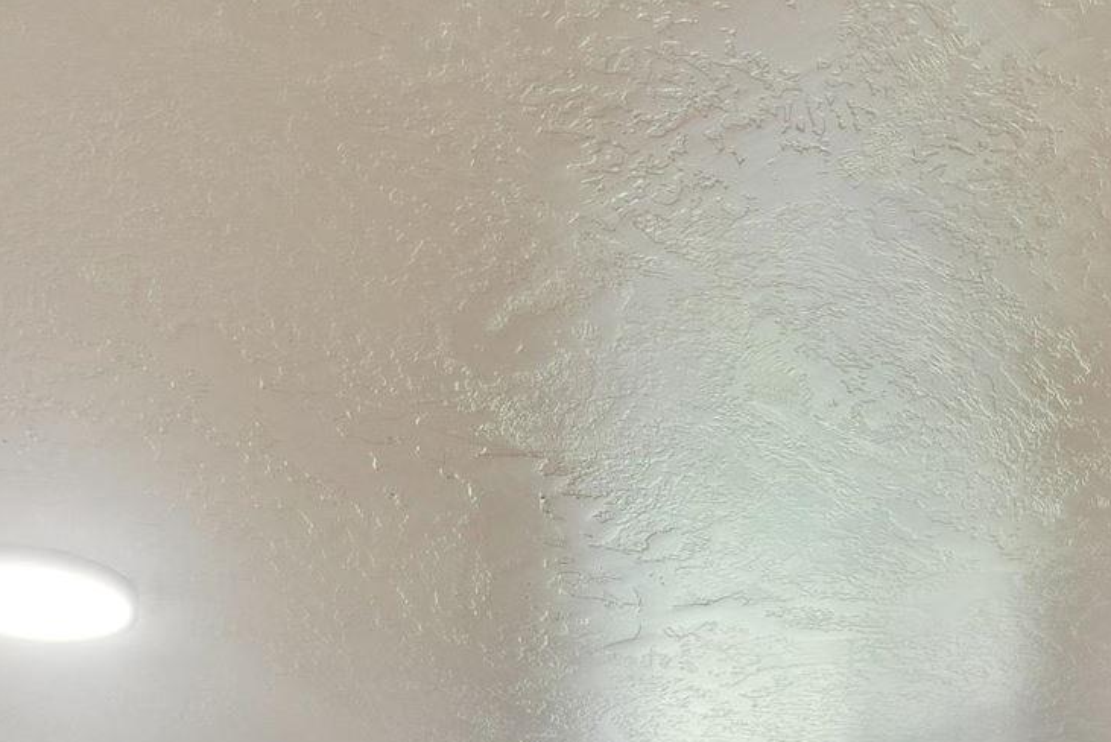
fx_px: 2062
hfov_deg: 30.0
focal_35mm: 67
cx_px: 701
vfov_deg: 16.3
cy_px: 1422
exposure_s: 1/5
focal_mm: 15.9
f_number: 13
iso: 400
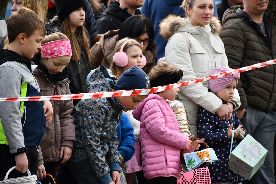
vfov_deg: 6.5
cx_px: 138
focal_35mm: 210
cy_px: 92
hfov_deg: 9.8
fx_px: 1610
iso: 800
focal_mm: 140
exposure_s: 1/1000
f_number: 5.6
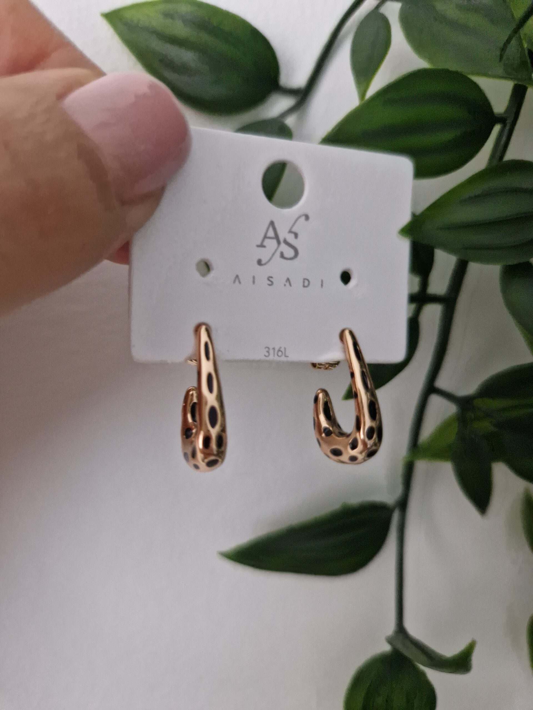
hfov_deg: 58.9
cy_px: 355
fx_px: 472
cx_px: 266
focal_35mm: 23
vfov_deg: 73.9
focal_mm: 5.4
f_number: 1.8
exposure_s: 1/33
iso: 640
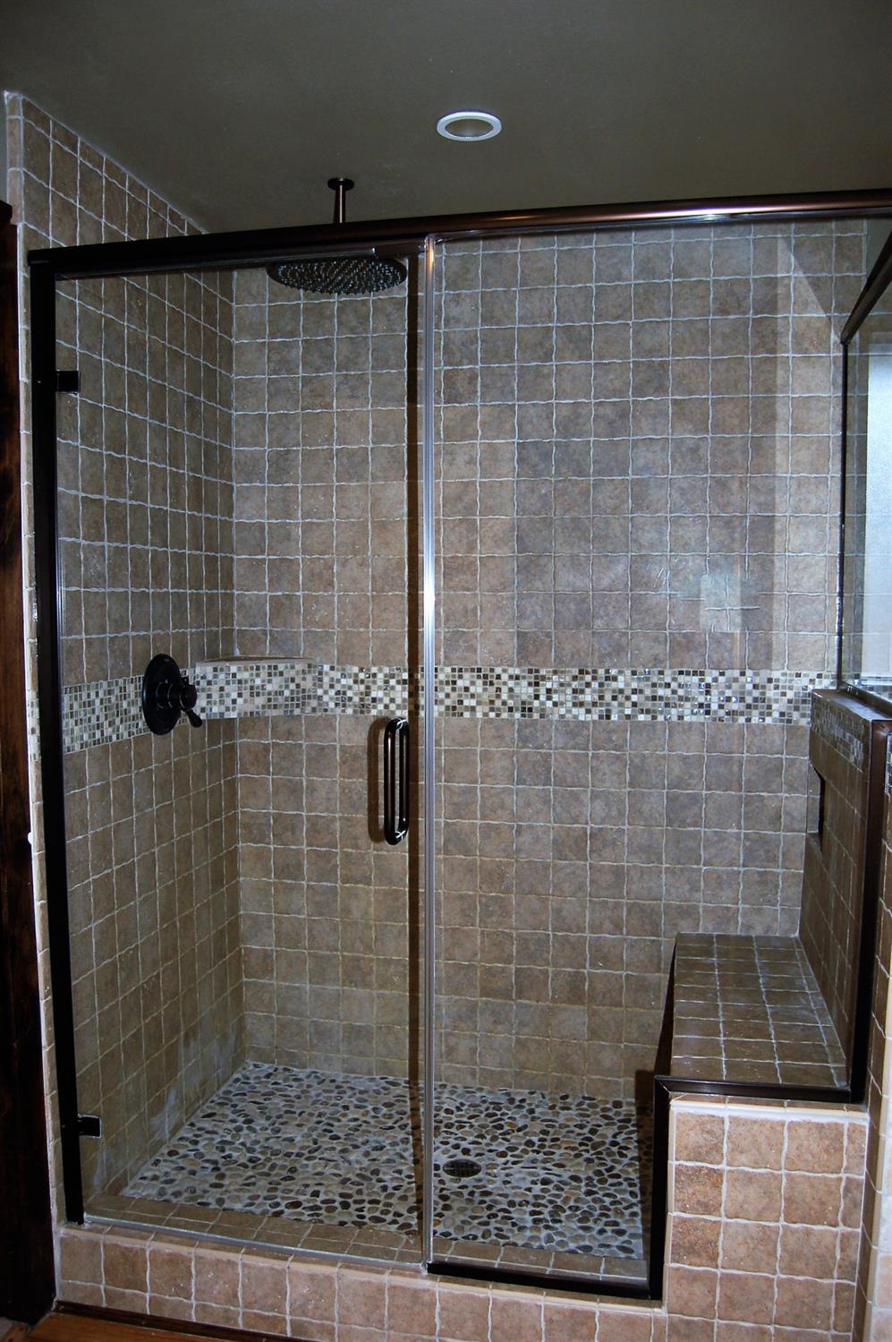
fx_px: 1005
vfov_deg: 67.4
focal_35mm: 27
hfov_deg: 47.9
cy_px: 671
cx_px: 446
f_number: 3.5
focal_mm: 18
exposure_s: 1/60
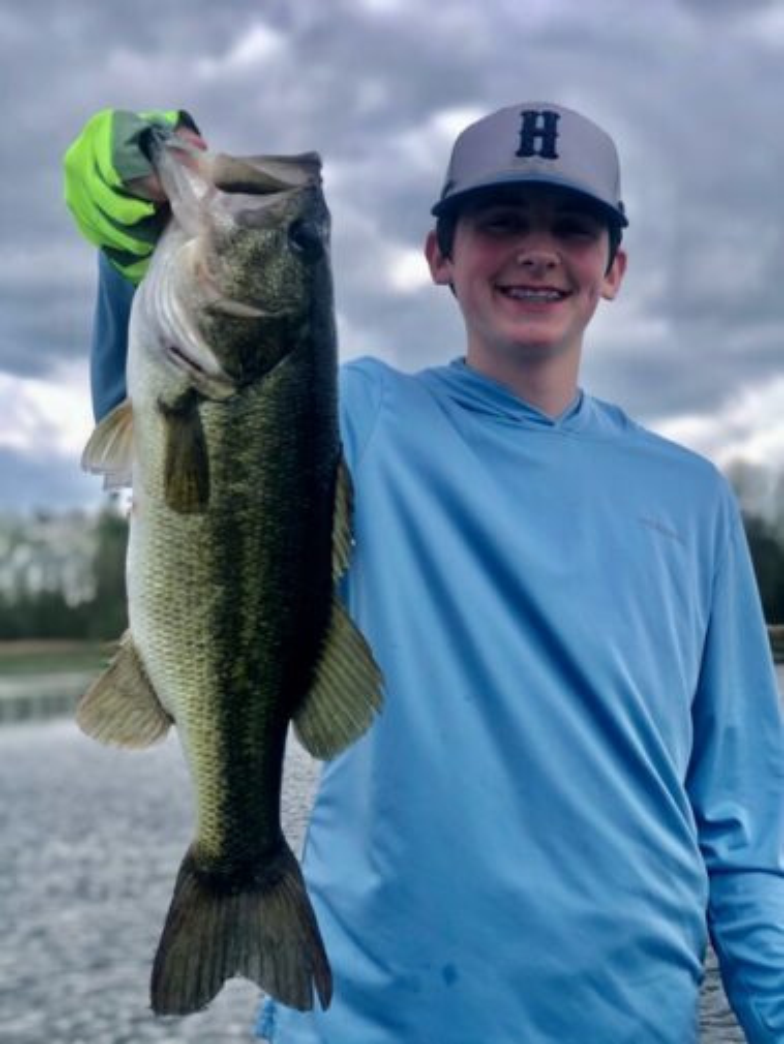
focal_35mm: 57
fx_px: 1721
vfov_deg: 33.8
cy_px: 522
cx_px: 392
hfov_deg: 25.7
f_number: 2.8
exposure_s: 1/484
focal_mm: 6.6
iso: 20
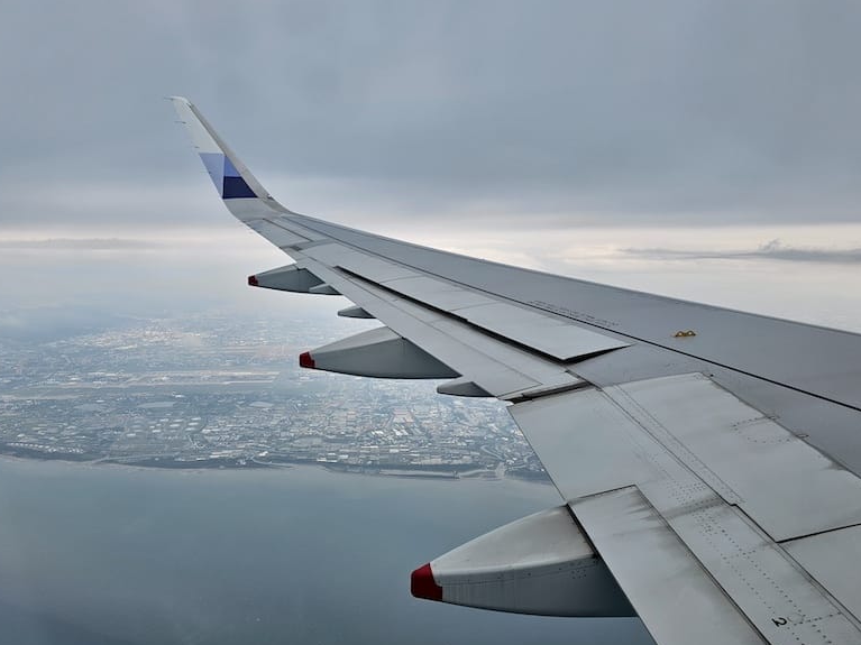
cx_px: 415
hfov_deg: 71.6
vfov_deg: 56.8
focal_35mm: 24
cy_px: 332
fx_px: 597
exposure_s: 1/614
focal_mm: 6.3
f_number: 1.7
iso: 10
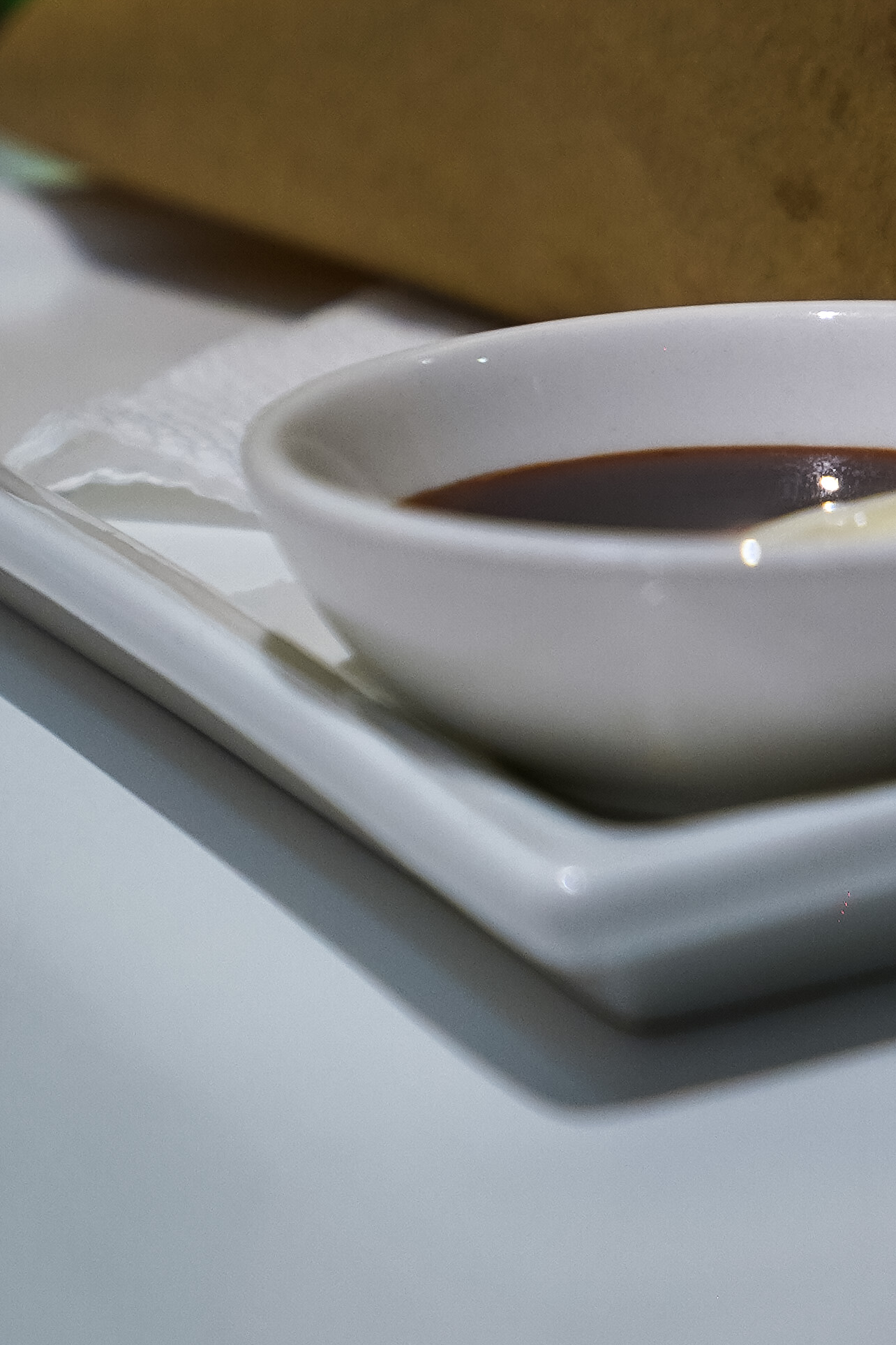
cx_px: 1211
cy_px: -294
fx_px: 4070
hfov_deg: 12.1
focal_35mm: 109
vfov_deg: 17.8
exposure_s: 1/500
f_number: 4
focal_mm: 35
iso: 500
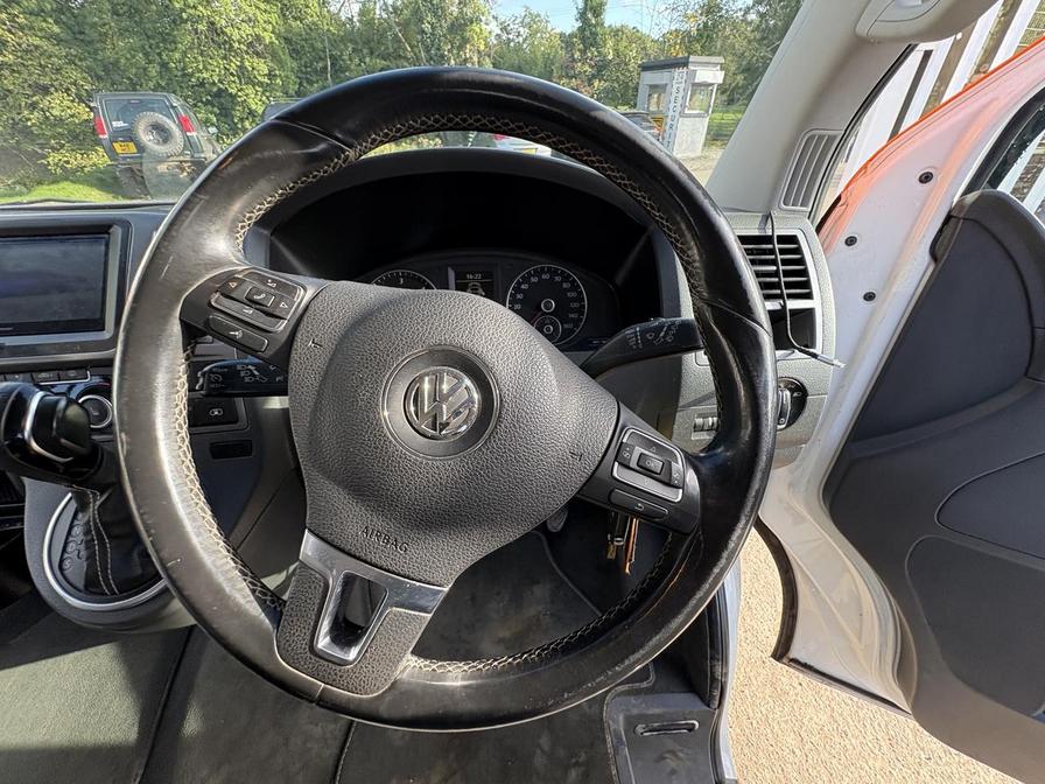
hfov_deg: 102.1
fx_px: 423
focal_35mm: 14
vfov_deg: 85.7
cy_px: 392
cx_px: 522
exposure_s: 1/134
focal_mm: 2.22
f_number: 2.2
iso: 80
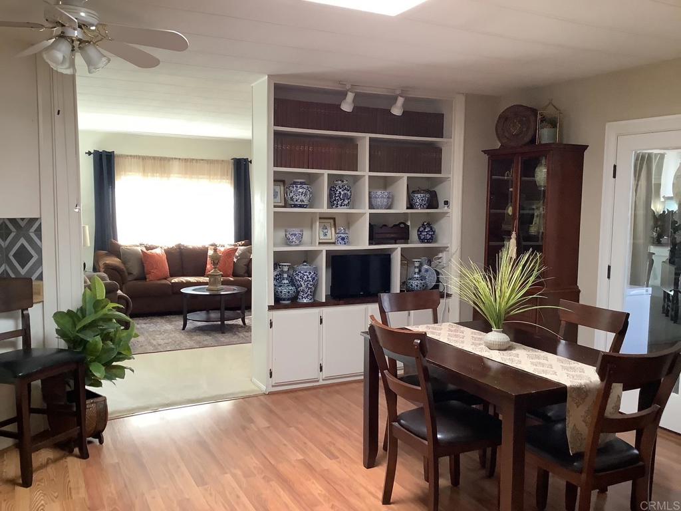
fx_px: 610
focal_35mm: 31
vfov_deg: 45.4
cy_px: 256
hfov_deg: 58.4
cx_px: 340
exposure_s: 1/60
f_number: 2.4
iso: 200
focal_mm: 3.3
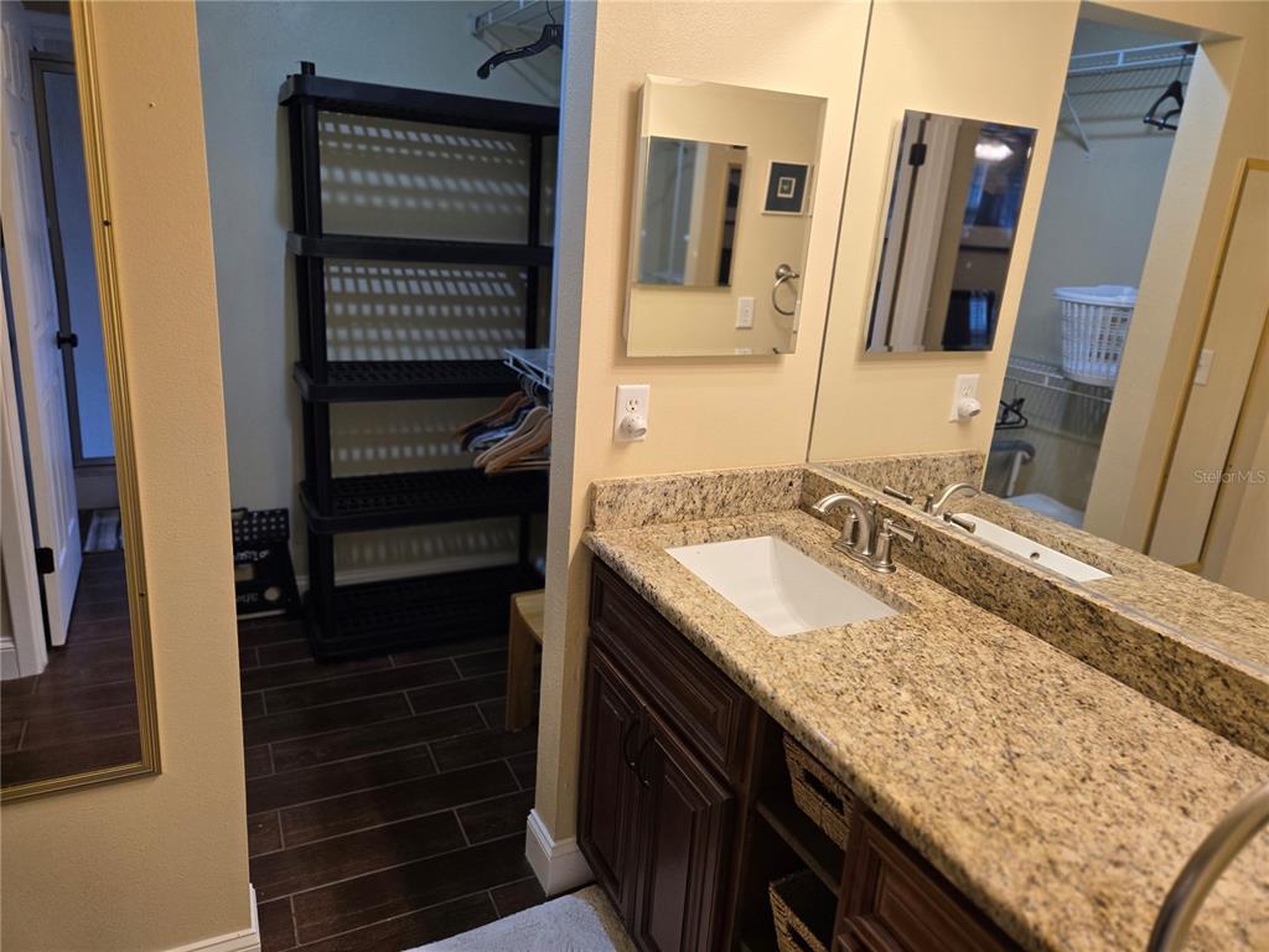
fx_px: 843
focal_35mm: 23
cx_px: 634
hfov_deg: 73.9
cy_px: 476
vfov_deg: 58.9
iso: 100
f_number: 1.8
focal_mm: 5.4
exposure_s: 1/120
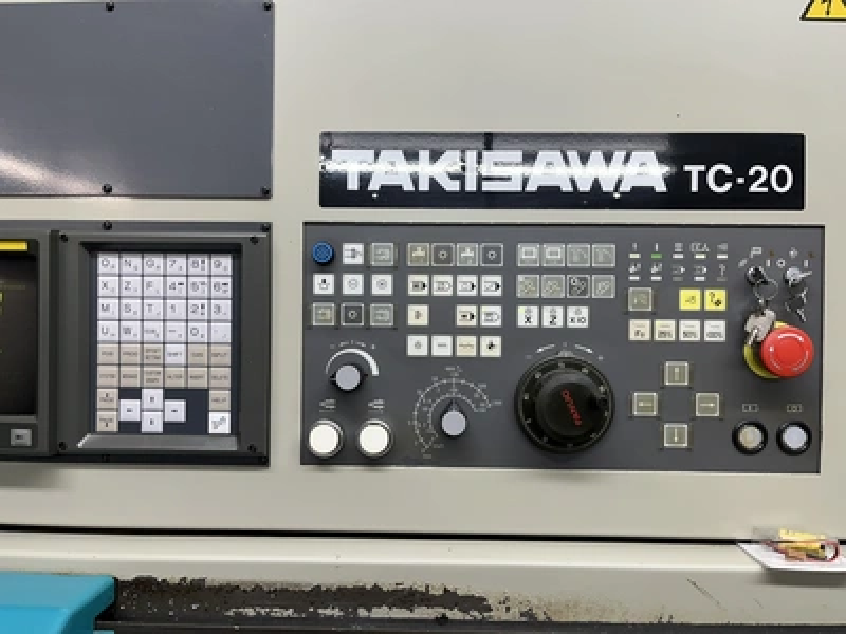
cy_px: 317
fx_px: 635
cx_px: 423
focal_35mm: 26
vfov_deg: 53.1
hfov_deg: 67.3
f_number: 1.6
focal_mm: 5.1
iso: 64
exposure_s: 1/120
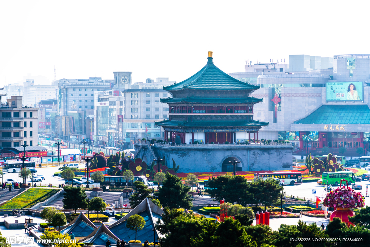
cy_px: 124
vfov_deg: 13.0
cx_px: 185
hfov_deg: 19.5
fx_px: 1079
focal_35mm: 105
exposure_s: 1/640
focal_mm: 105
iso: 100
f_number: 4
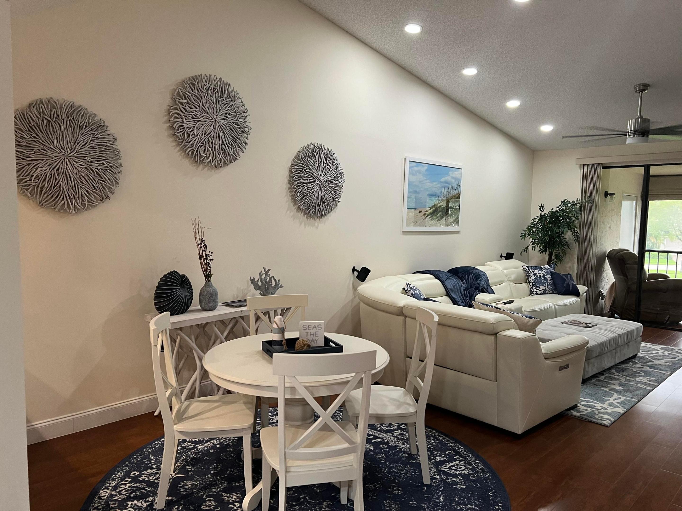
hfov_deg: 67.3
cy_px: 256
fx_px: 512
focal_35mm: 26
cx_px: 341
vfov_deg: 53.1
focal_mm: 5.7
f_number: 1.5
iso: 250
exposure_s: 1/60
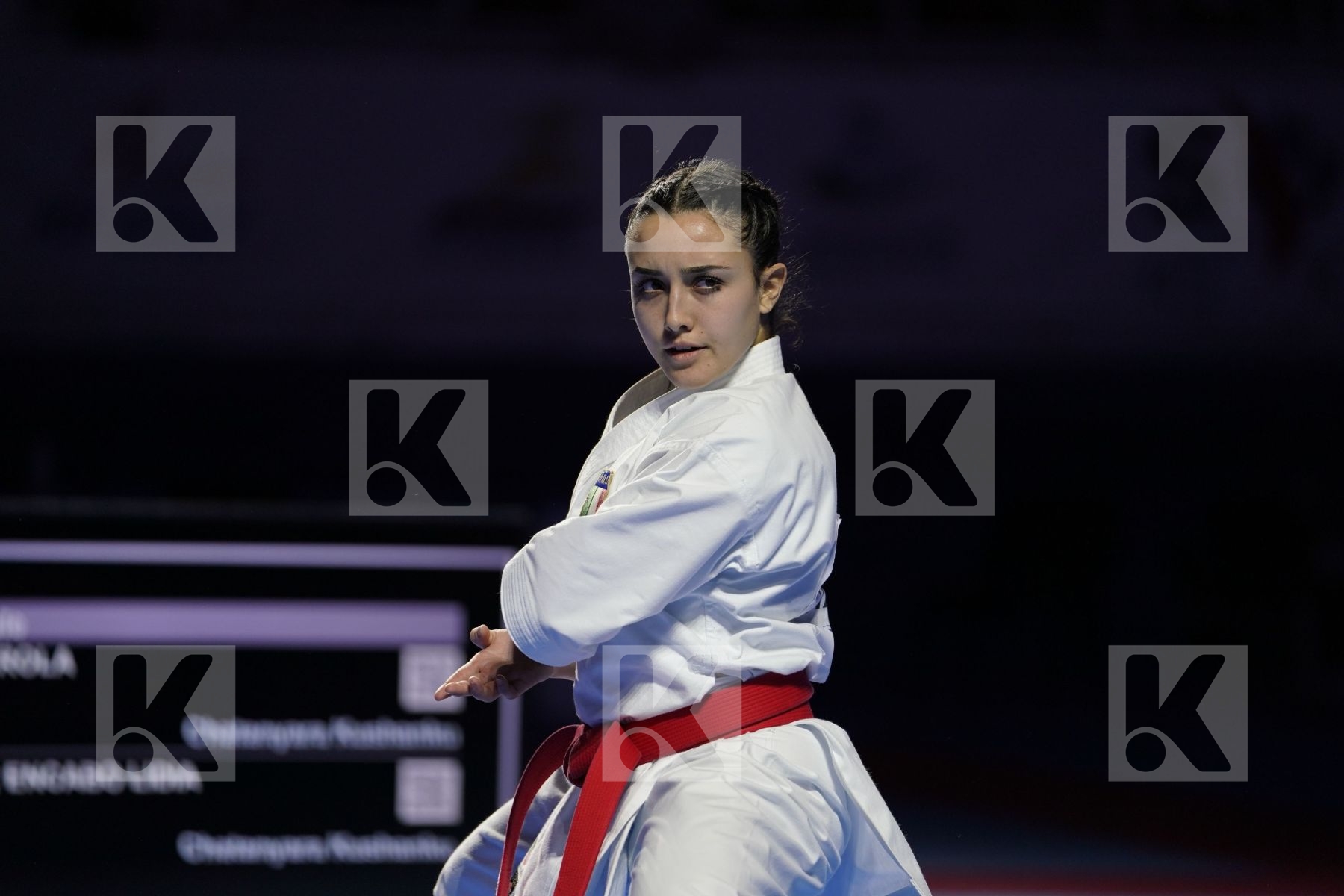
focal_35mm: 200
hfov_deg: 10.3
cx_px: 672
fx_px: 7466
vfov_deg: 6.9
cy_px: 448
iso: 500
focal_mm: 200
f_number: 2.8
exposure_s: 1/500
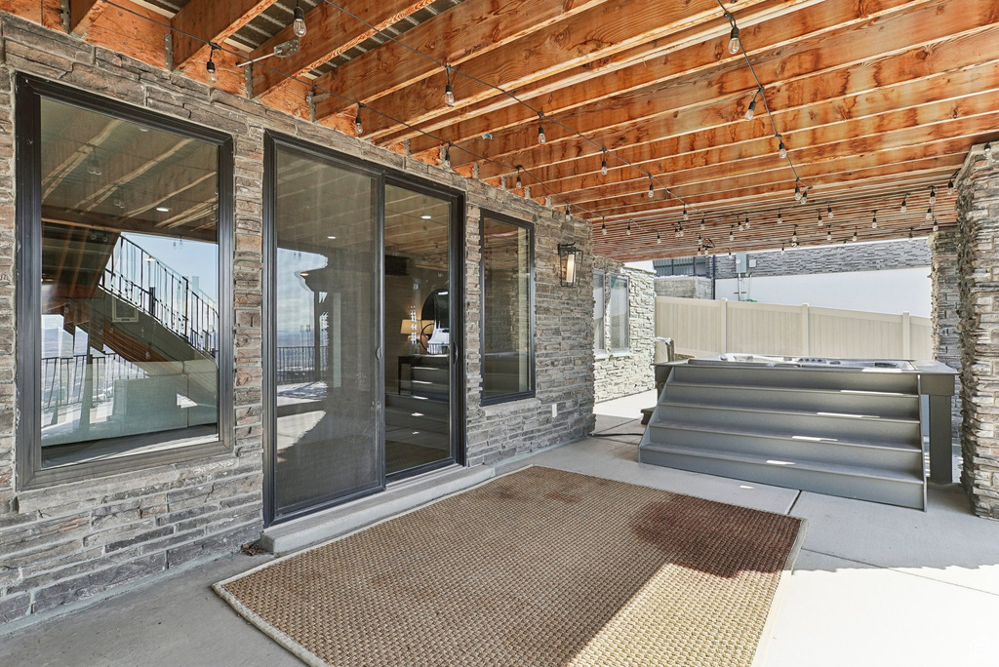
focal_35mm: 18
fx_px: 500
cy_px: 334
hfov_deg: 90.0
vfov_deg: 67.5
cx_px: 500
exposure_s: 1/25
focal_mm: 18
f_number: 8
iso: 100
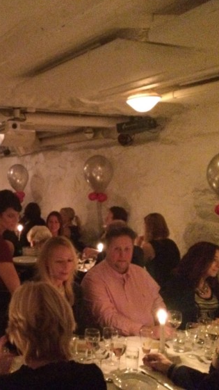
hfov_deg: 25.5
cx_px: -9
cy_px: 194
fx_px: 455
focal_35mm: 44
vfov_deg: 46.4
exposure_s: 1/15
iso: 1000
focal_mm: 4.12
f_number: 2.2
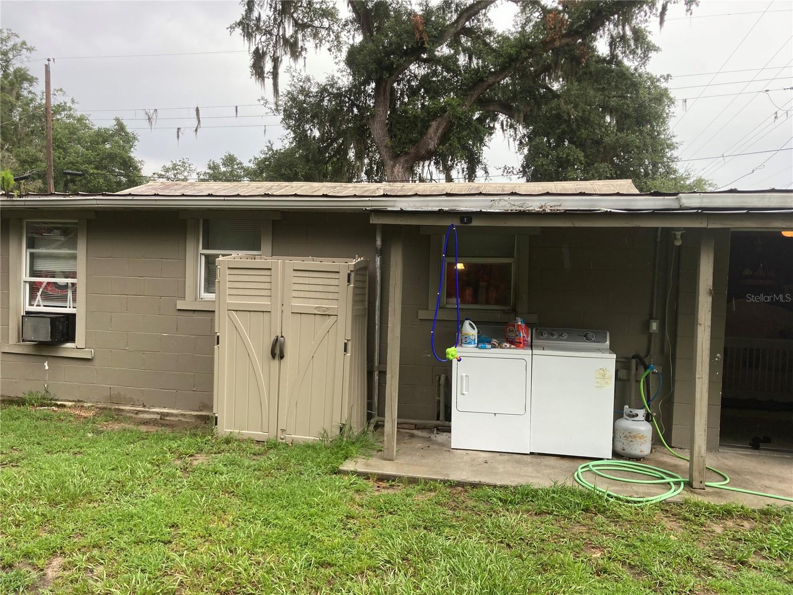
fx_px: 641
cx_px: 396
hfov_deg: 63.4
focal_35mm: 28
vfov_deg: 49.7
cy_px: 298
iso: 20
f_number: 1.8
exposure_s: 1/249
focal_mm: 3.99
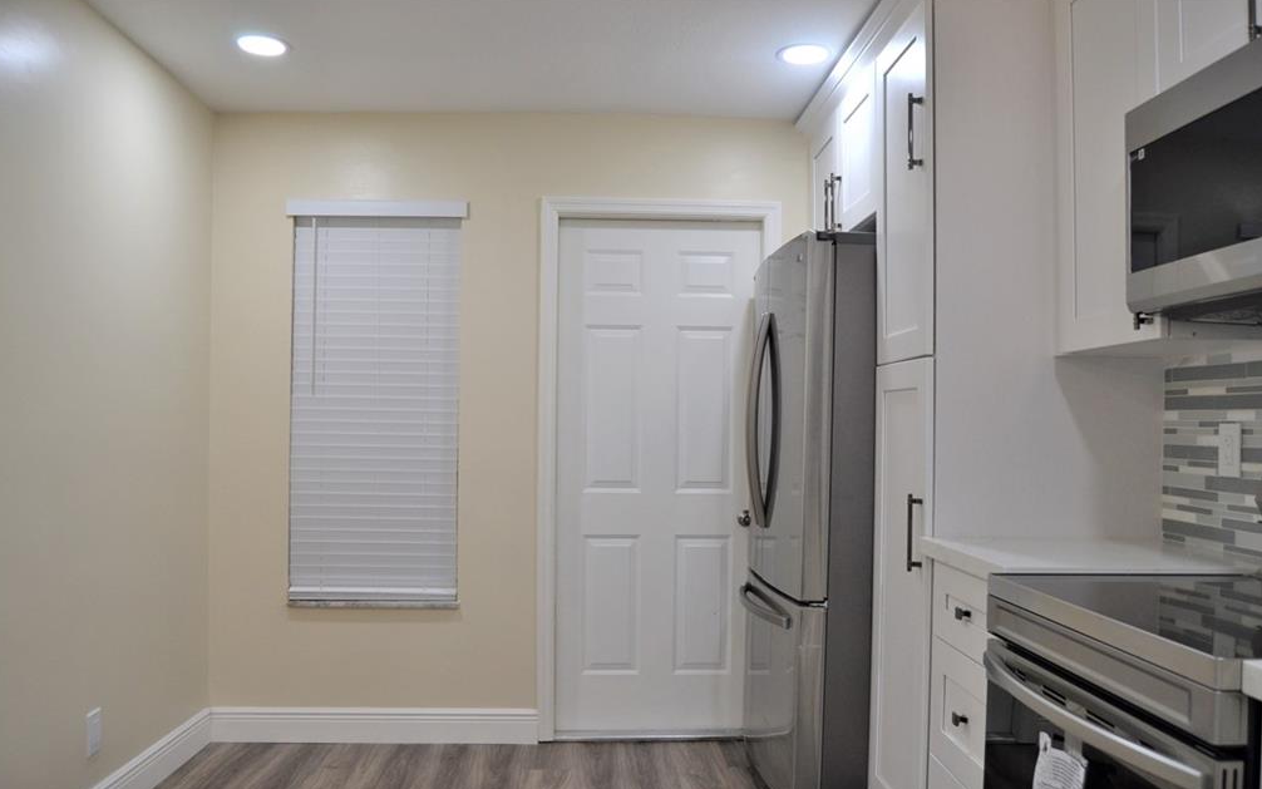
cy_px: 420
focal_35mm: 28
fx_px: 963
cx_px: 631
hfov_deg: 66.5
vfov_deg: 44.5
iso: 400
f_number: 5
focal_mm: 18
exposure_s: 1/100
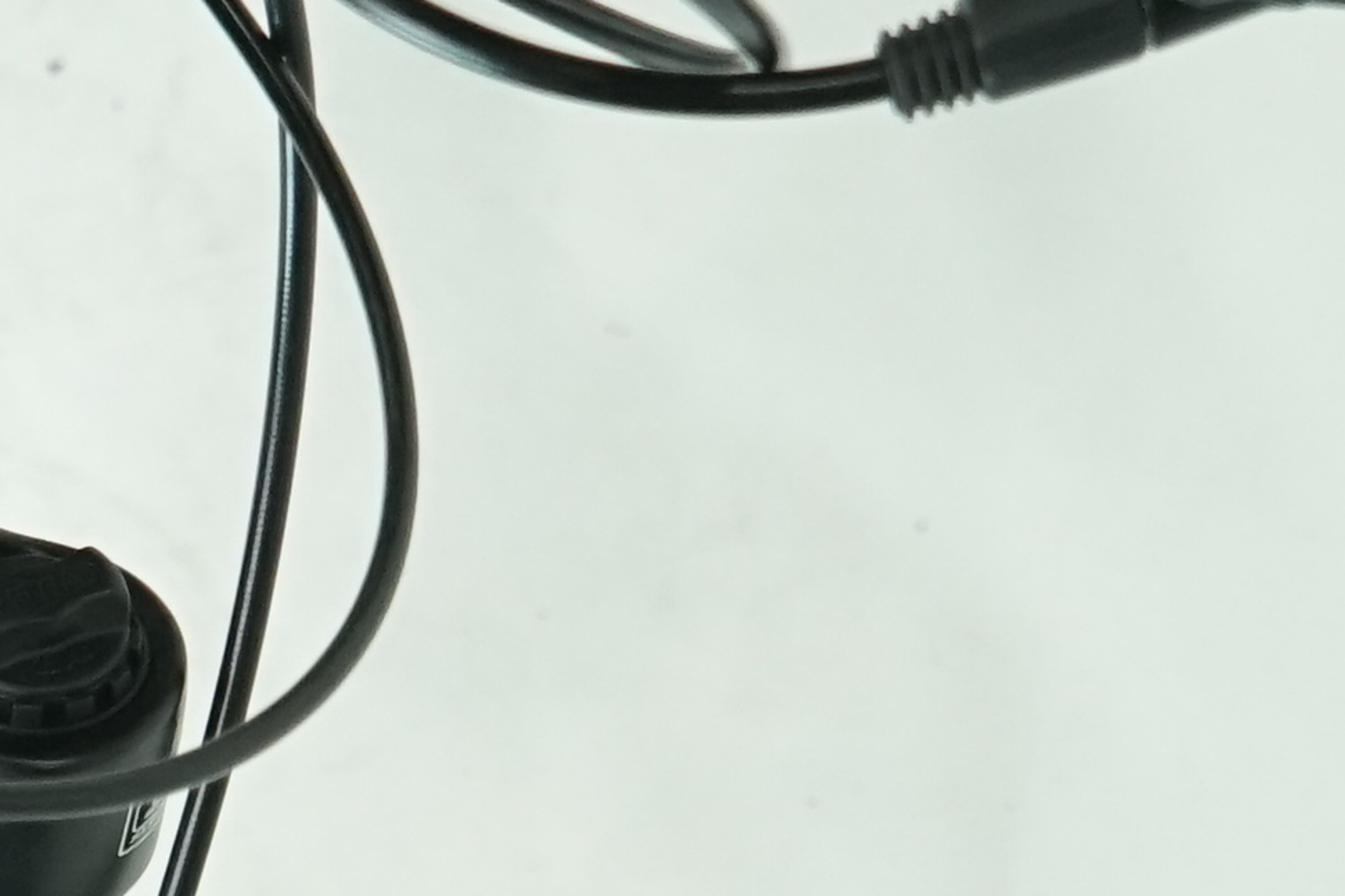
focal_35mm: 173
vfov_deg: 7.8
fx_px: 6462
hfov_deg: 11.5
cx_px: -472
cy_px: 1255
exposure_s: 1/200
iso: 1600
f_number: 5.6
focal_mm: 28
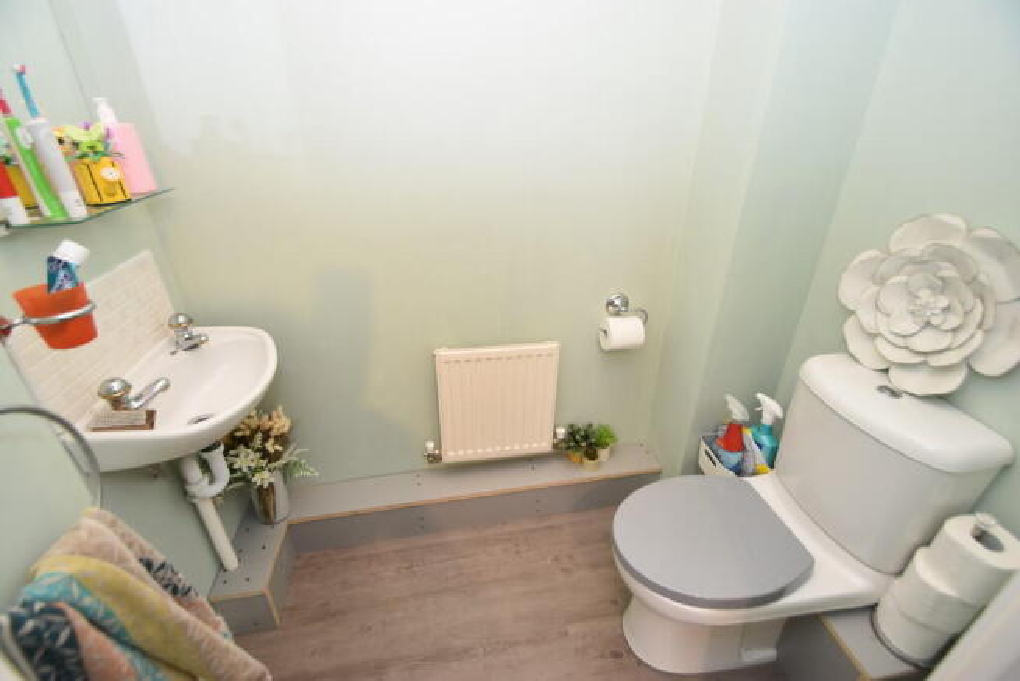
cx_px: 510
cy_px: 340
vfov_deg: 77.4
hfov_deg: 100.4
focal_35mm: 15
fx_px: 425
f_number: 4
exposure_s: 1/60
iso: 800
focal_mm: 10
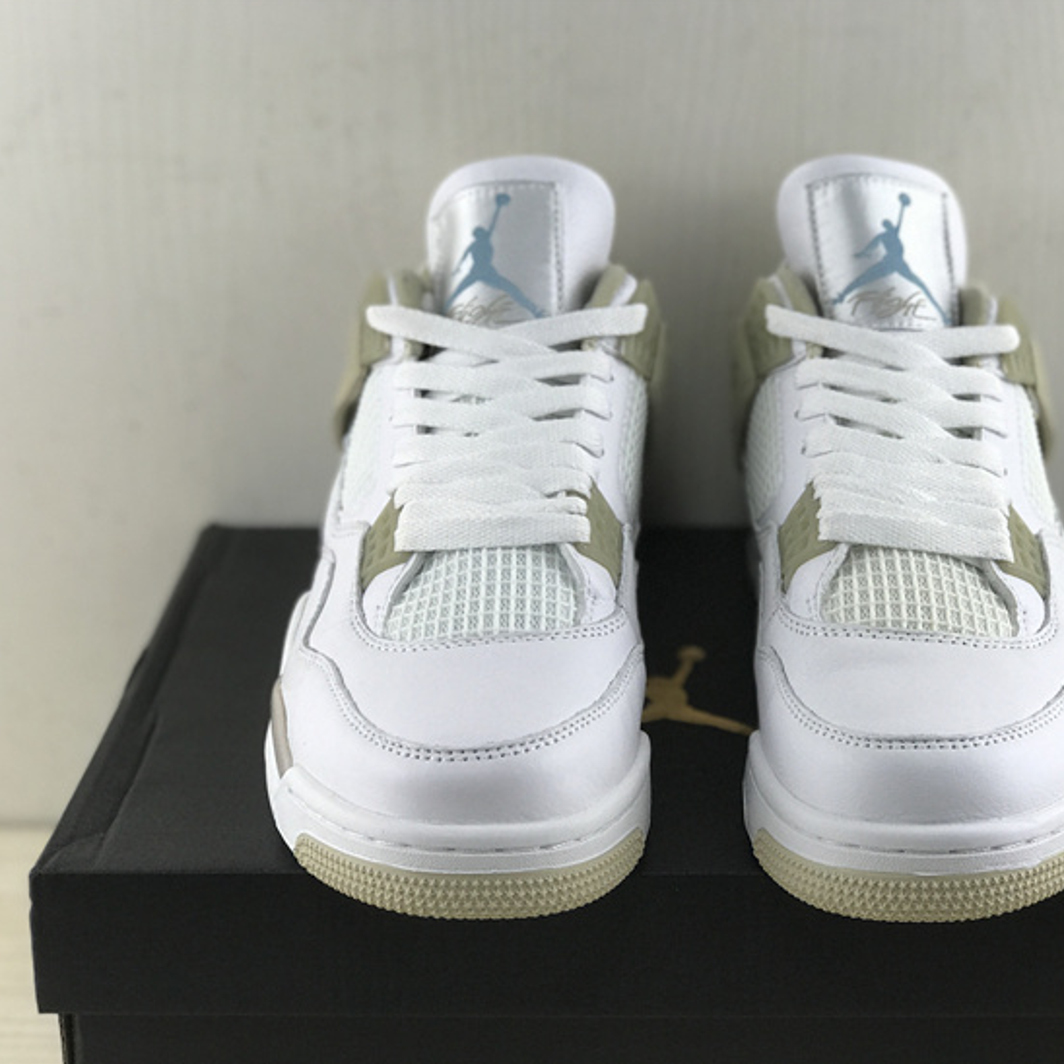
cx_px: 701
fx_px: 2365
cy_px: 529
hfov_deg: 25.2
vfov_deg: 25.4
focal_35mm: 68
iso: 40
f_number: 2.8
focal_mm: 6.6
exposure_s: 1/50
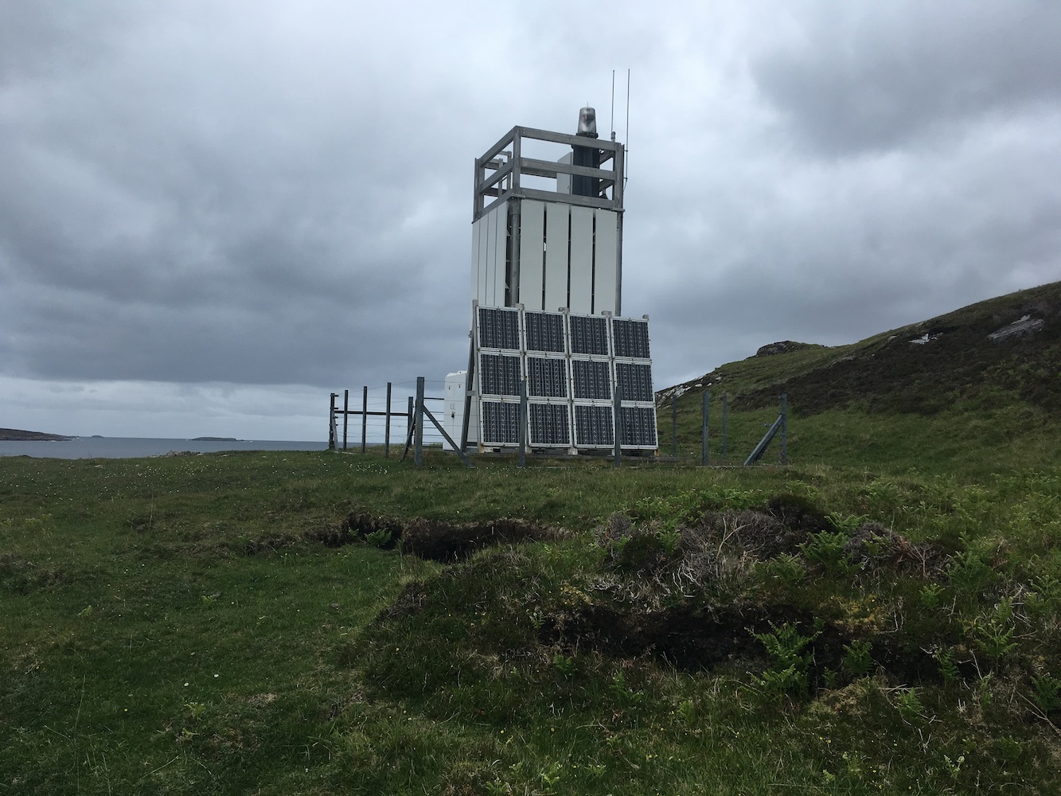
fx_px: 889
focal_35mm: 29
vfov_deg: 48.2
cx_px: 530
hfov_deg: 61.7
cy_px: 398
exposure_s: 1/974
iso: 25
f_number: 2.2
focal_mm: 4.15
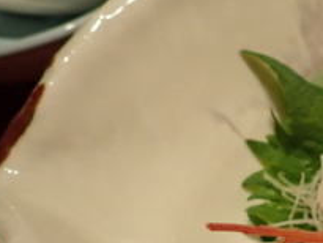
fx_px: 682
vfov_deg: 19.4
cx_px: 455
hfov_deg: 22.8
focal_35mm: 73
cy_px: 260
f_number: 2
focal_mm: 4.5
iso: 250
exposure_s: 1/30
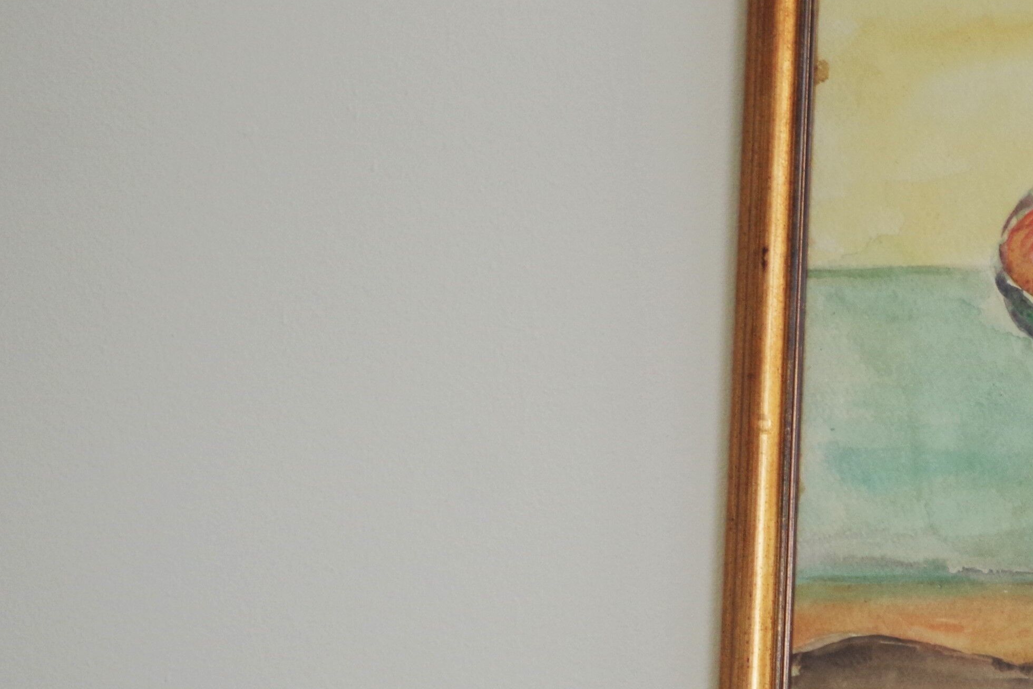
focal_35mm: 150
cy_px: 356
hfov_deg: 13.1
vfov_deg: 9.2
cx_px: 1429
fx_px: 4304
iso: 400
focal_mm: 32.5
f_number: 4
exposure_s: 1/125
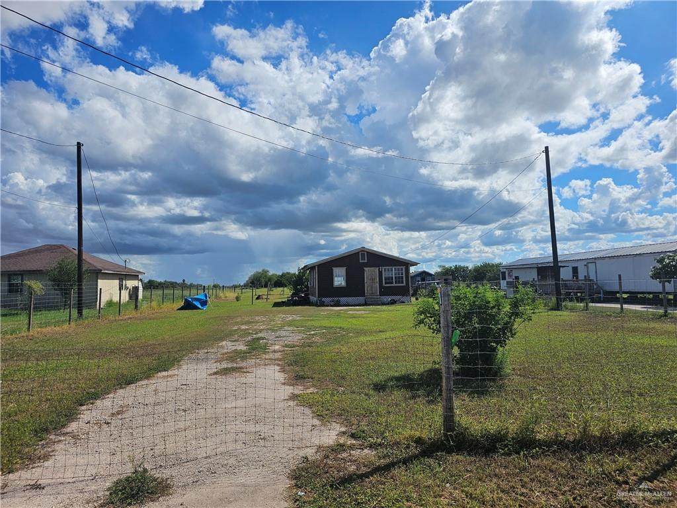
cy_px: 254
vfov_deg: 58.9
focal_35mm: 23
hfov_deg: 73.9
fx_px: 450
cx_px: 338
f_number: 1.7
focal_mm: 6.3
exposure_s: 1/2204
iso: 10
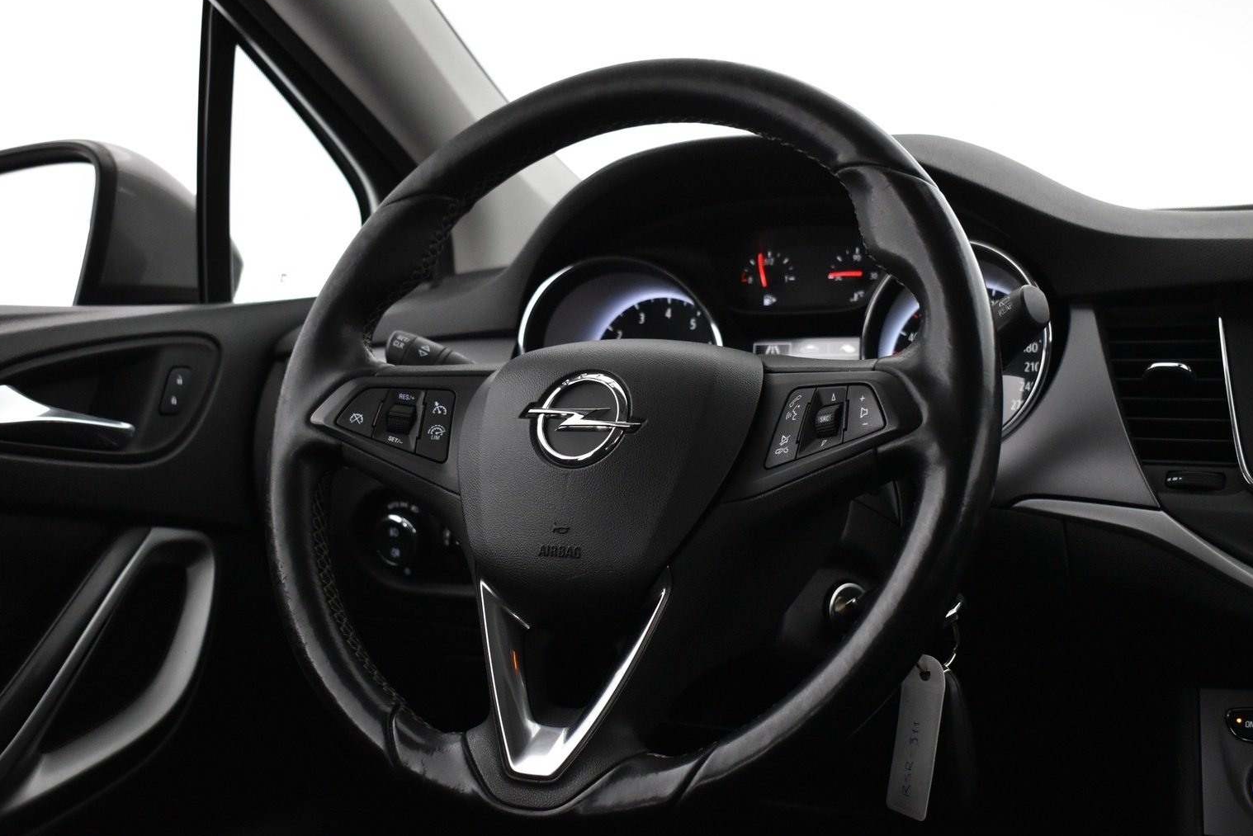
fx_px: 1671
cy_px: 434
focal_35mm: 48
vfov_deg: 28.1
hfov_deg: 41.1
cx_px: 622
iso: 3200
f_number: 4.2
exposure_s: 1/60
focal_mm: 30
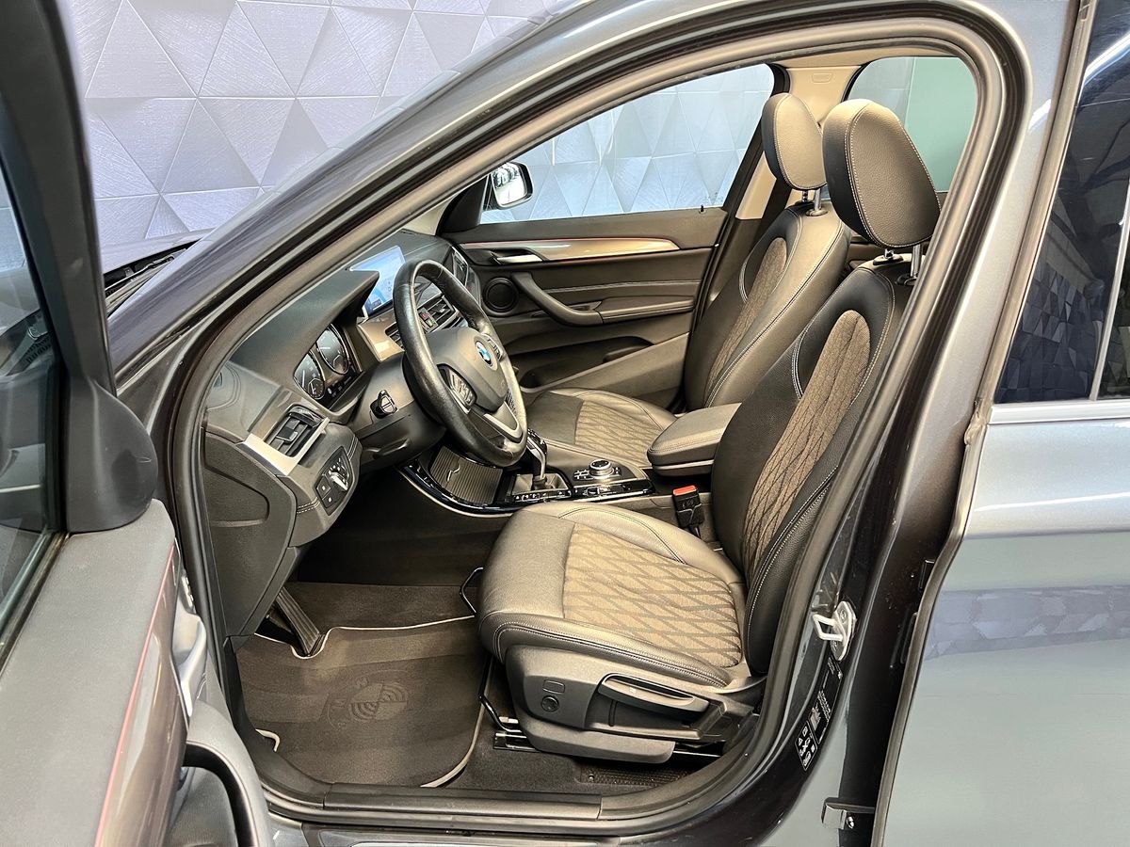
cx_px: 565
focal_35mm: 26
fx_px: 849
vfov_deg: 53.1
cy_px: 424
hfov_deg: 67.3
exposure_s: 1/51
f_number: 1.5
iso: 500
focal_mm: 5.7
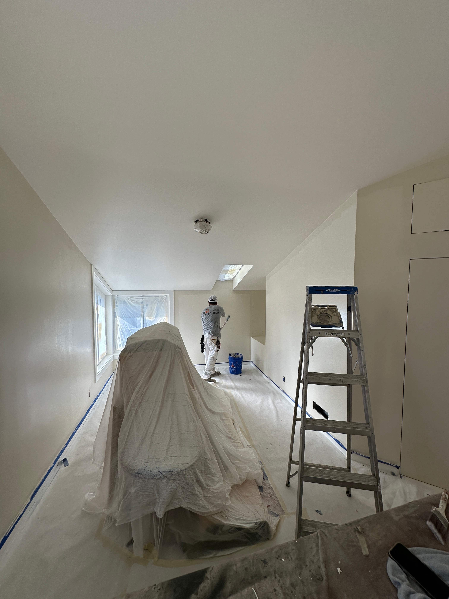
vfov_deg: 102.1
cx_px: 224
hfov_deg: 85.7
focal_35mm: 14
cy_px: 300
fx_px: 242
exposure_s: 1/161
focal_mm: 2.22
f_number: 2.2
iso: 40
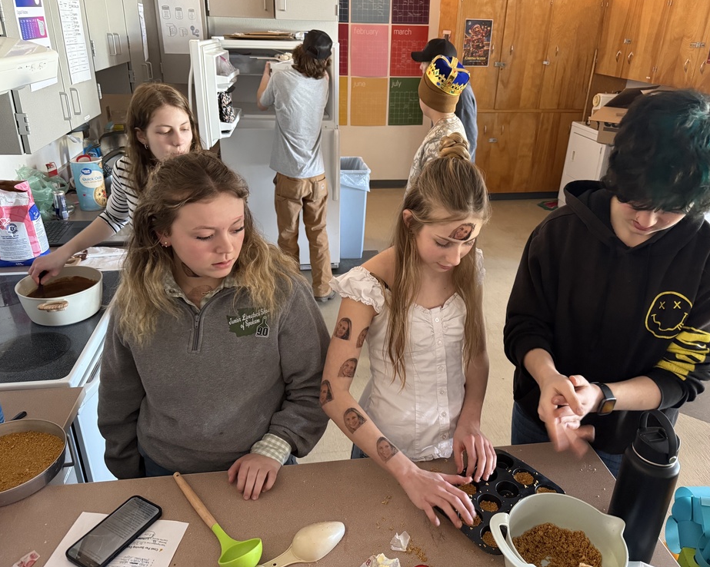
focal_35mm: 26
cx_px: 369
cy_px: 273
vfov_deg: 54.9
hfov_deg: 66.0
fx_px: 546
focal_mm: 6.76
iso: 640
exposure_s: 1/40
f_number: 1.78
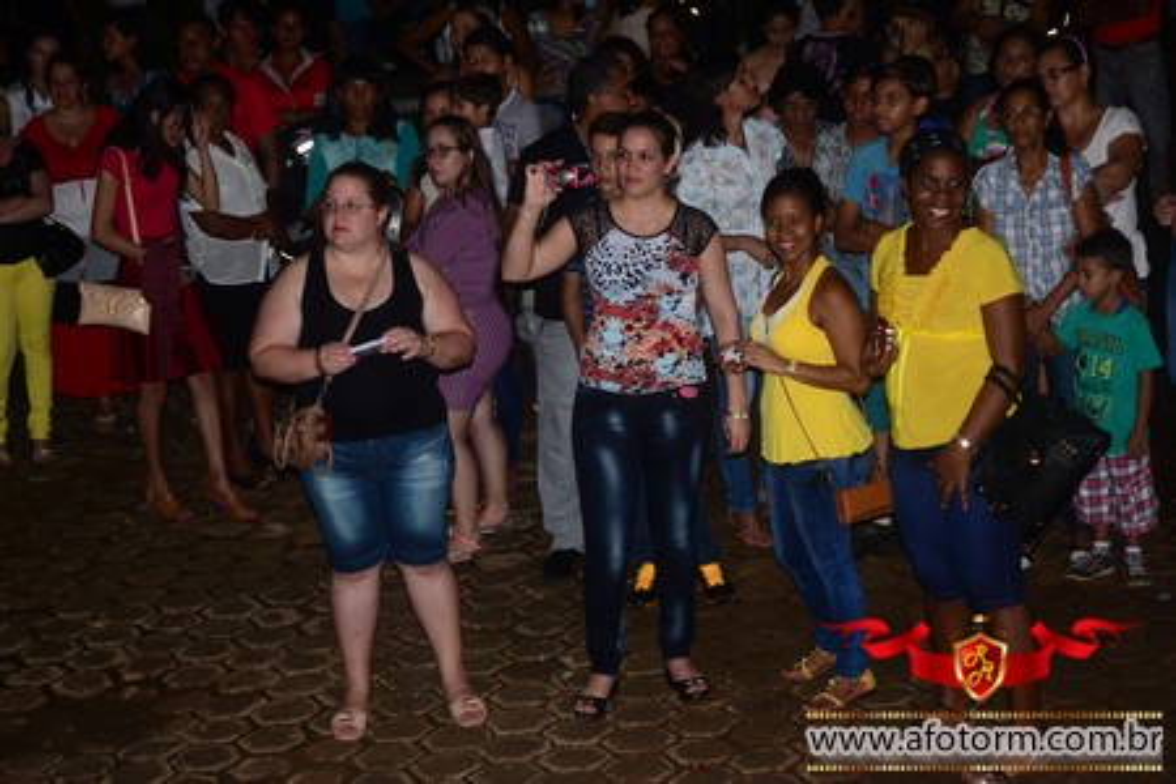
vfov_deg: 15.7
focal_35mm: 87
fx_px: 2842
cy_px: 392
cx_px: 588
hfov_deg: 23.4
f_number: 5
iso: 800
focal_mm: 58
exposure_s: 1/100
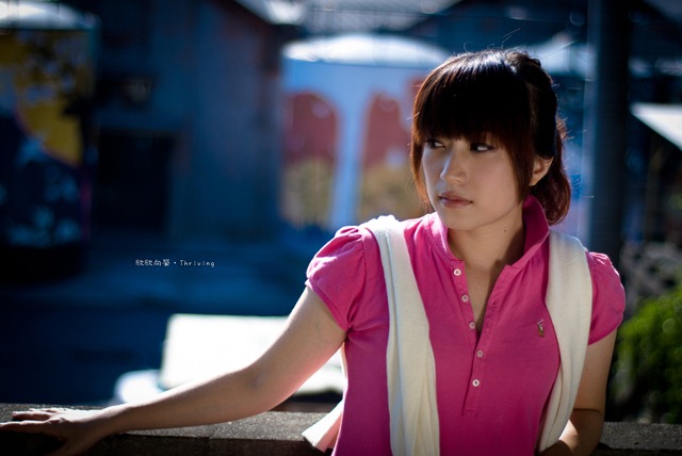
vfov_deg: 18.2
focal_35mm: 75
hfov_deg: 27.0
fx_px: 1422
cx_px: 341
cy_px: 228
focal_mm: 50
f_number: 1.8
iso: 100
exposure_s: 1/2000
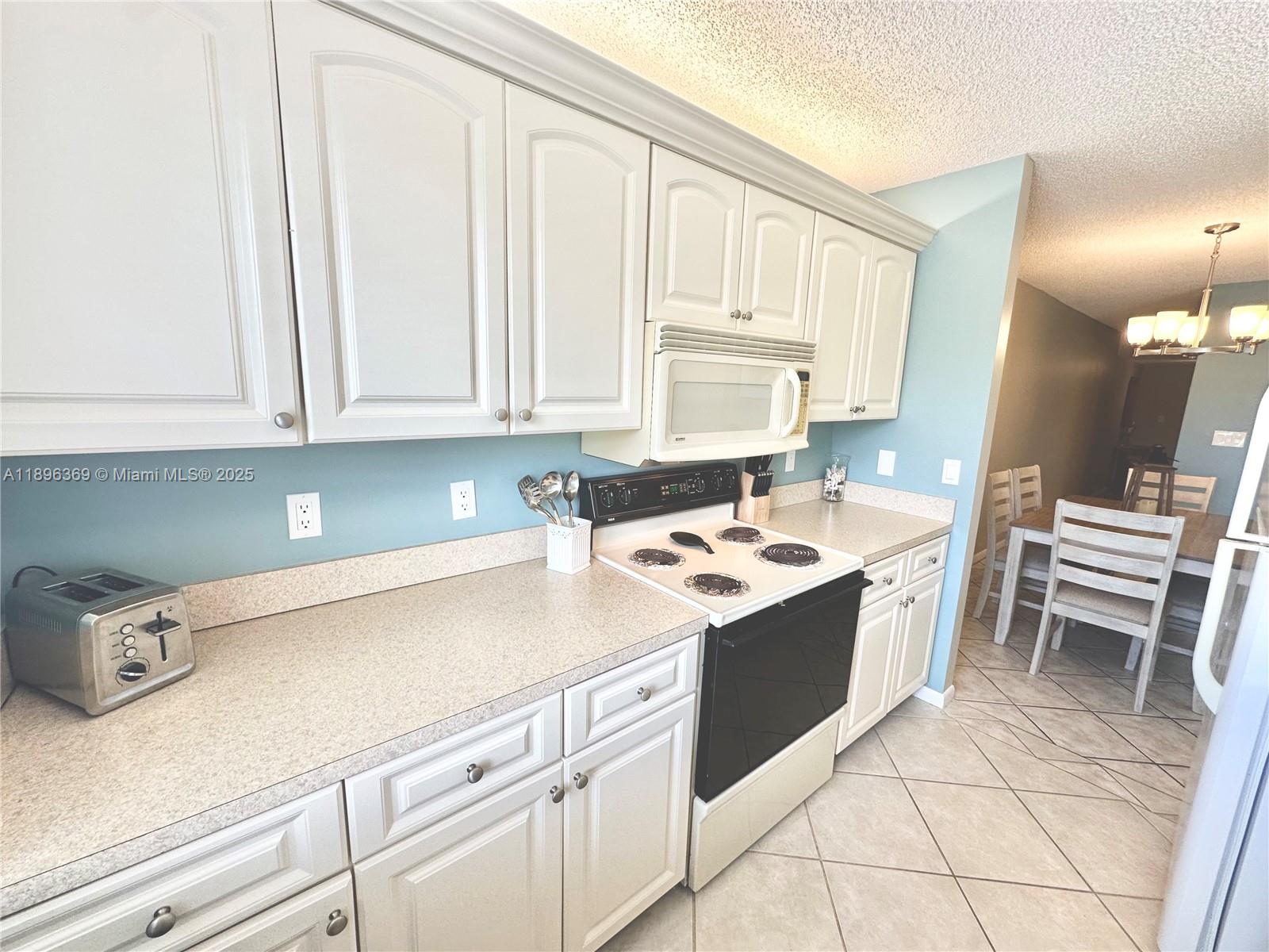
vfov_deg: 85.7
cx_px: 634
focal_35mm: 14
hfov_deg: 102.1
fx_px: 513
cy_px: 476
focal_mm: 2.22
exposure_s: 1/120
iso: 80
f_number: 2.2
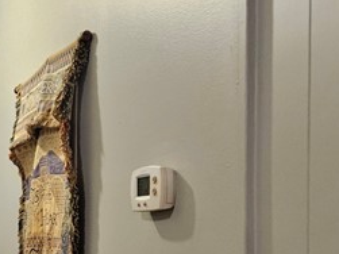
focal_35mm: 94
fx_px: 920
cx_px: -100
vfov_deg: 15.4
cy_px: 257
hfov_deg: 19.3
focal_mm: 5.4
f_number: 1.8
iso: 1000
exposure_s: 1/120
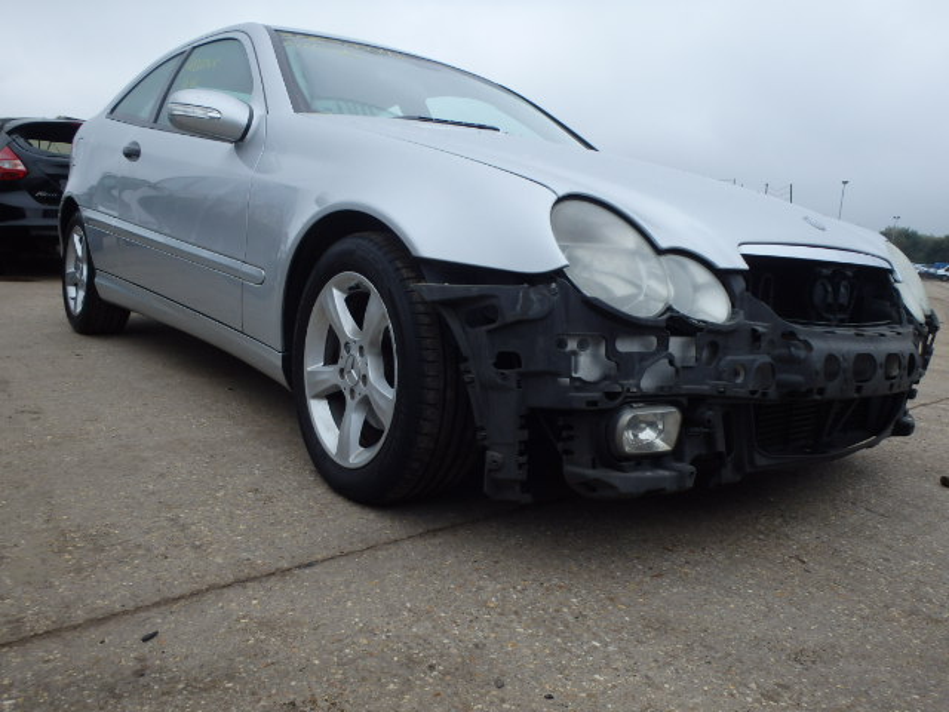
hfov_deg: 63.4
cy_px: 356
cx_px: 474
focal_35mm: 28
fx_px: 768
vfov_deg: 49.7
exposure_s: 1/160
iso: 125
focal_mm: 5
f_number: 3.9
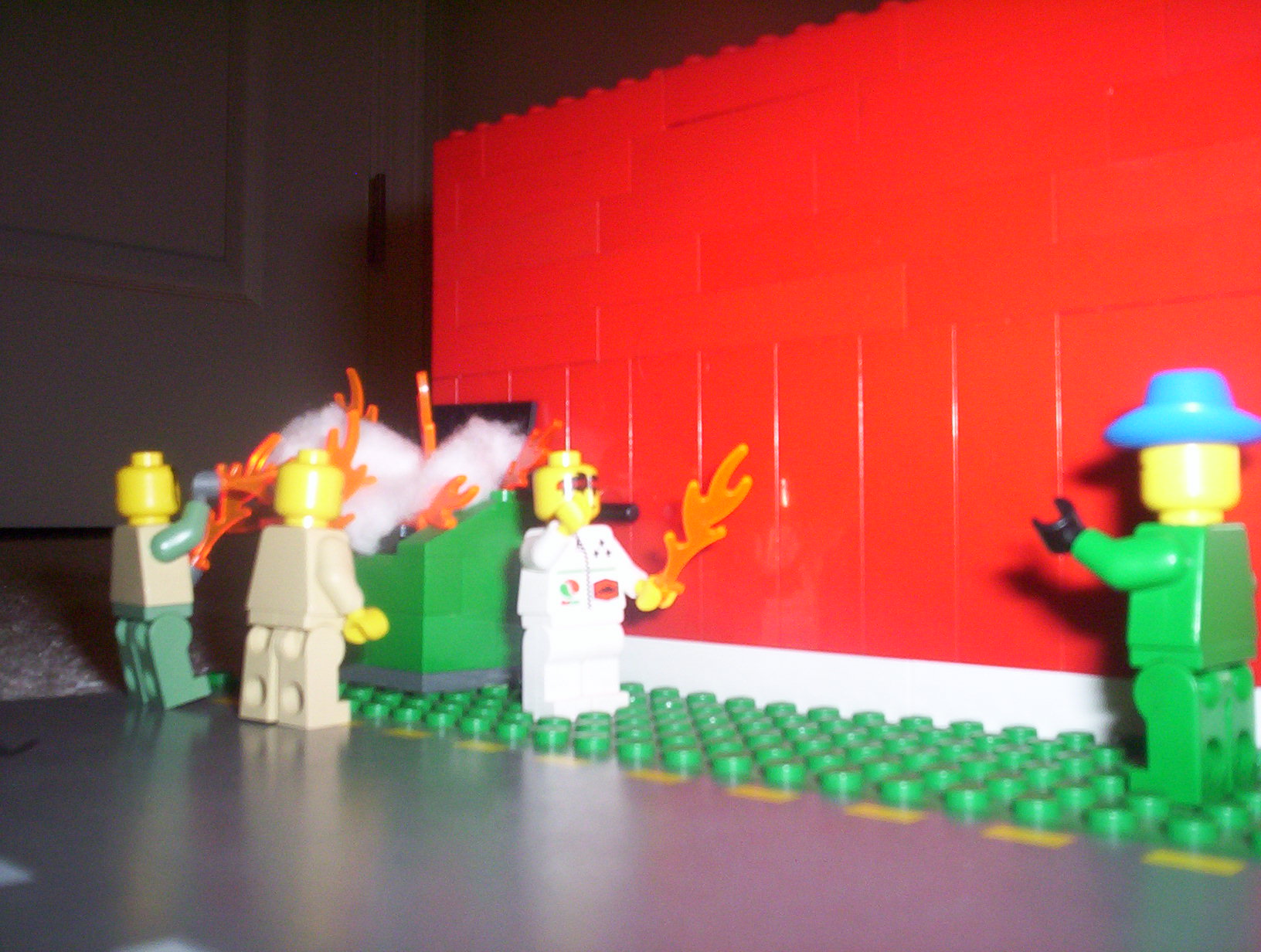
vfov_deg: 37.9
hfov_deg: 48.9
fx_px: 1388
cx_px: 630
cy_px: 476
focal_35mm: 38
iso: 140
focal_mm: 4.99
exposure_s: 1/60
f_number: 4.5
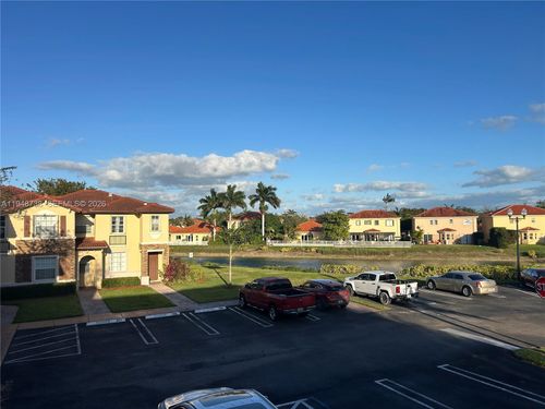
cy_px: 204
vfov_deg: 53.1
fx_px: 409
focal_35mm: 26
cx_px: 272
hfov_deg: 67.3
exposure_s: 1/5076
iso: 50
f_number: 1.5
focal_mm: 5.7
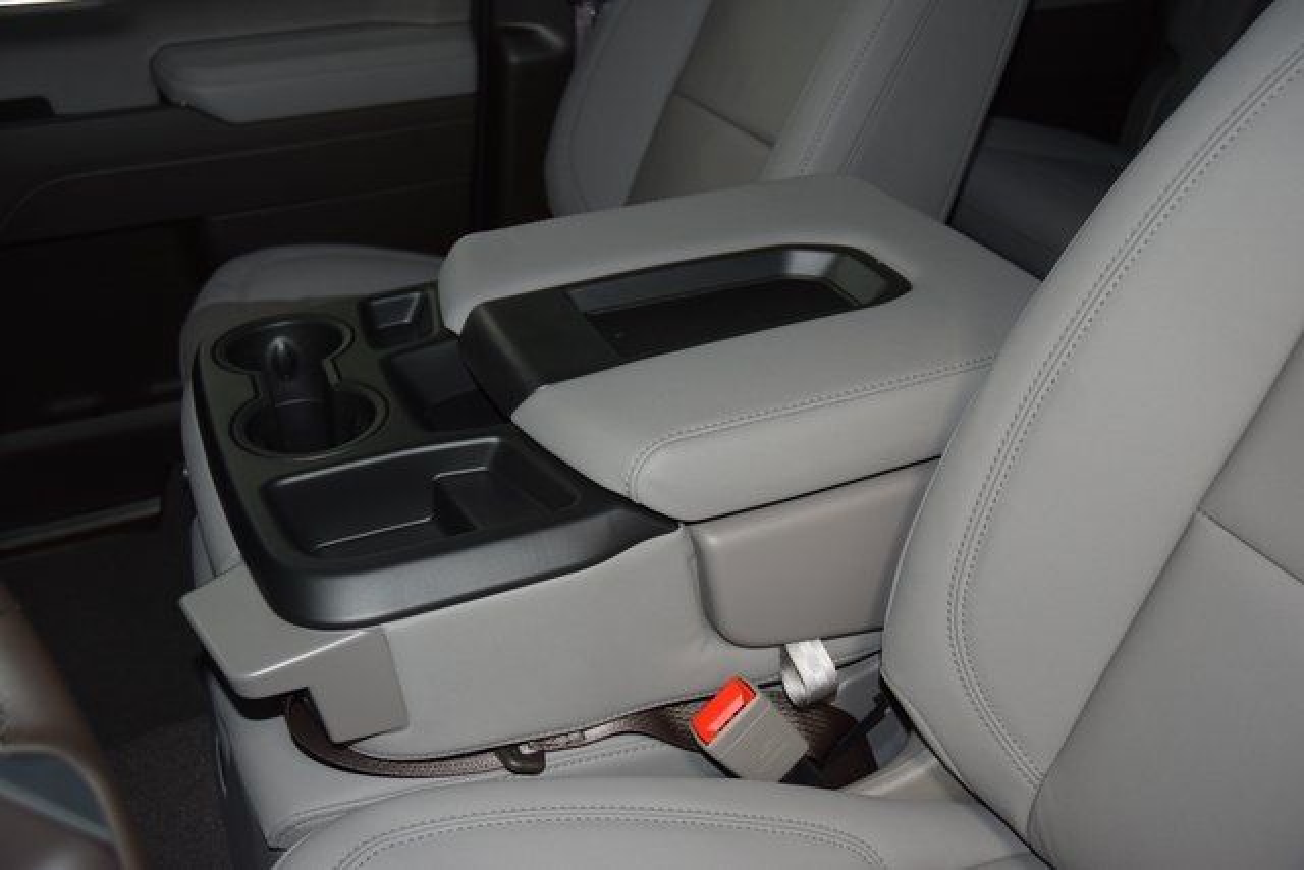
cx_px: 652
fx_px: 1304
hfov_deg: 53.1
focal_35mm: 36
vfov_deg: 36.9
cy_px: 435
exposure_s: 1/80
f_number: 4.5
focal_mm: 24
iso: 800
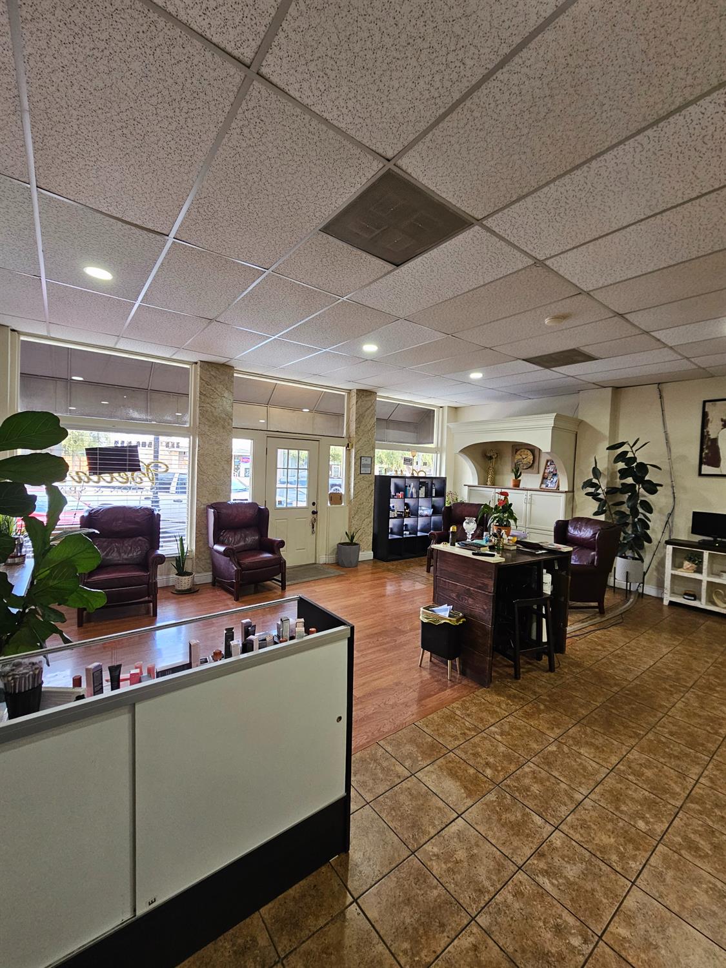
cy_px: 484
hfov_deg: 89.9
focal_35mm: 13
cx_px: 363
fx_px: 364
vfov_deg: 106.2
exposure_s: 1/60
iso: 200
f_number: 2.2
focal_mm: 2.2
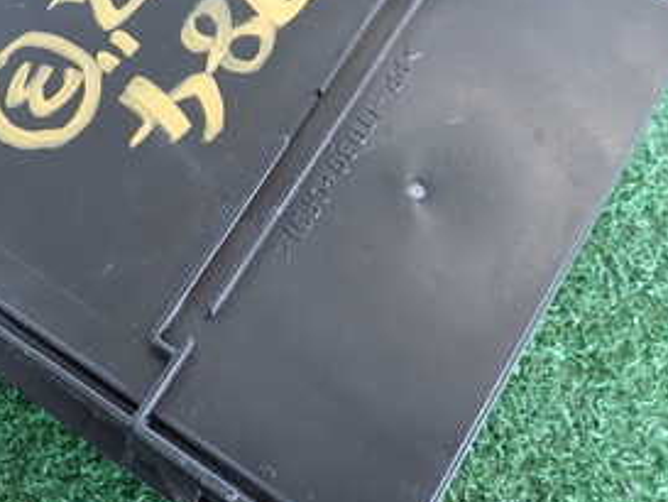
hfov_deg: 34.2
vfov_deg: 26.3
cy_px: 130
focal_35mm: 55
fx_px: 1062
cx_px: 171
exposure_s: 1/50
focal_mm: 4.5
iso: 200
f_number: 2
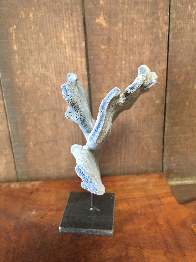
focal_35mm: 29
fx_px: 219
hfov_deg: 48.2
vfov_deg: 61.7
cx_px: 98
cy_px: 131
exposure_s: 1/17
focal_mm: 4.15
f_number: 2.2
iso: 250
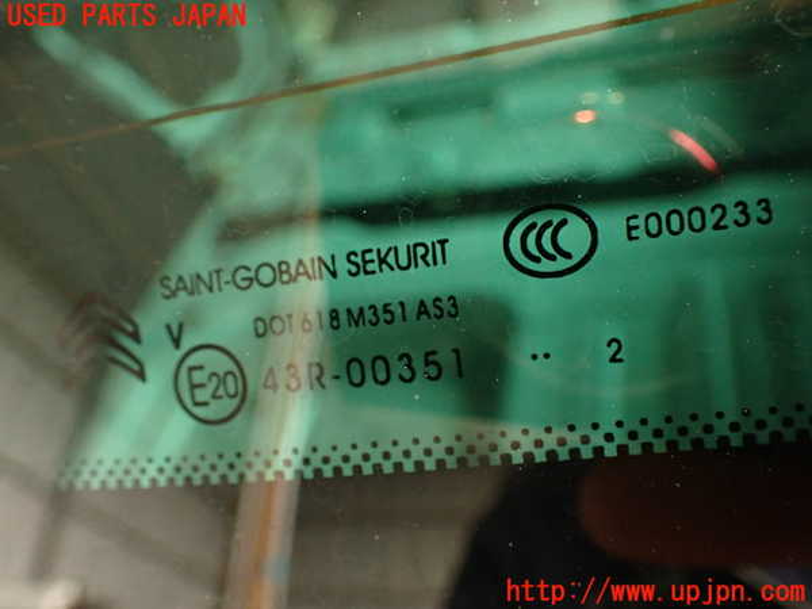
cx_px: 406
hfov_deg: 56.8
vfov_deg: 44.2
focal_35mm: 32
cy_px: 304
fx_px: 751
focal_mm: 5.79
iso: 800
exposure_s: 1/30
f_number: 2.4
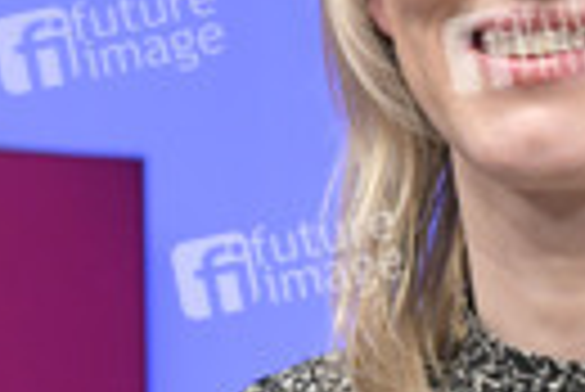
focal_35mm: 166
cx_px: 619
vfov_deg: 8.3
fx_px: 2700
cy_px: 153
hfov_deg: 12.2
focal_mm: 48
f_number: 5.6
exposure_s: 1/200
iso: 2000
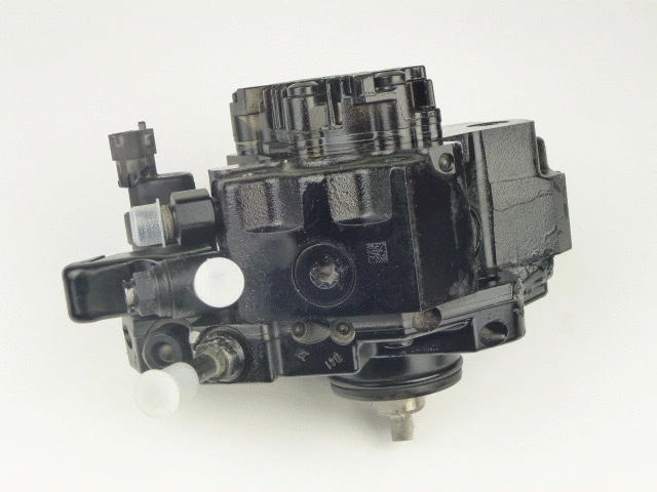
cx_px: 328
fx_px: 1234
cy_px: 246
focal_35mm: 65
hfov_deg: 29.8
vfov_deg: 22.6
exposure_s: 1/25
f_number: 4.6
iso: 160
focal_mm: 11.7
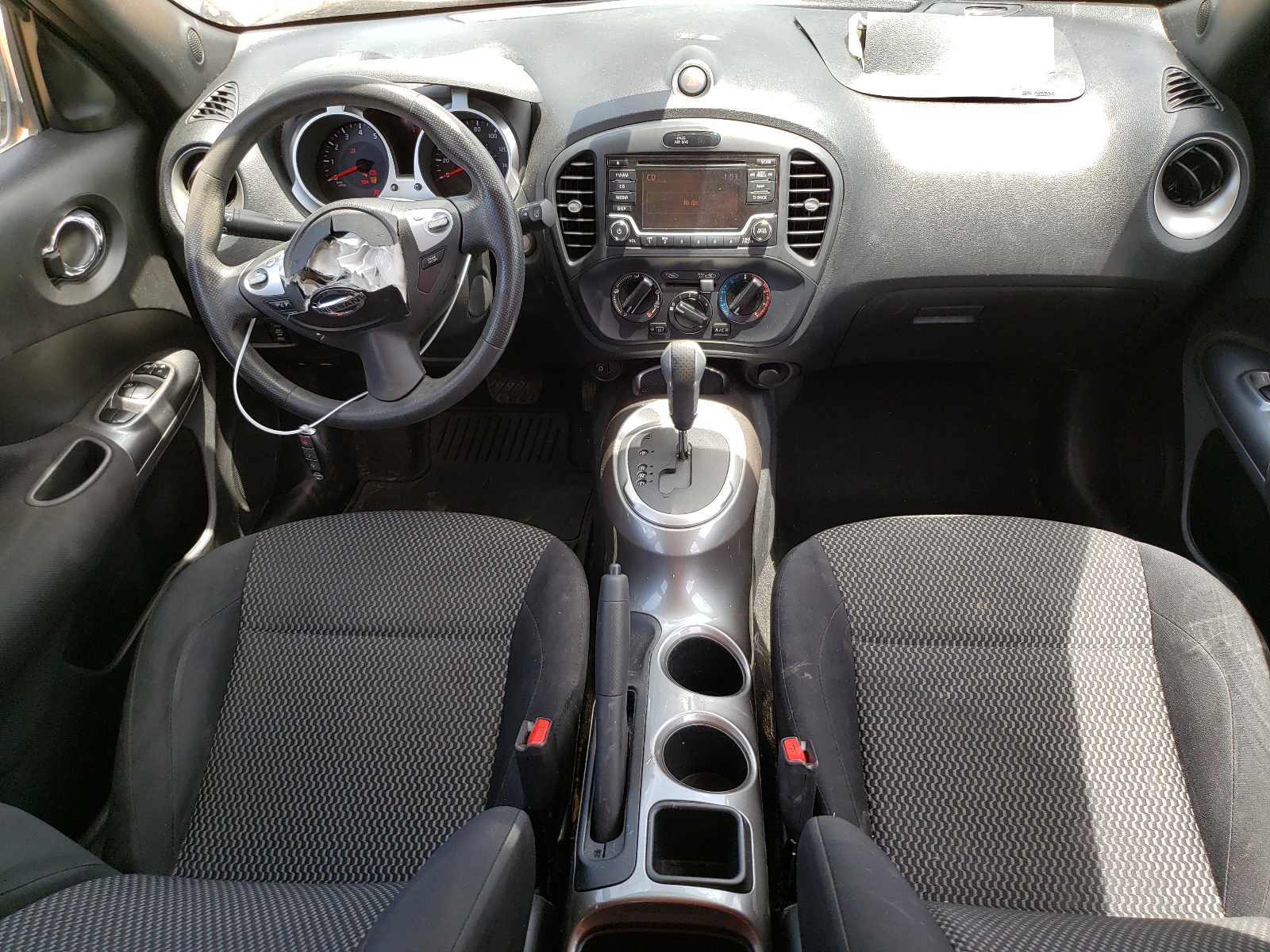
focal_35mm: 26
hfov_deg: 67.3
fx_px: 954
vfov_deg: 53.1
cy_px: 476
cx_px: 635
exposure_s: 1/250
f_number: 1.5
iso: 50
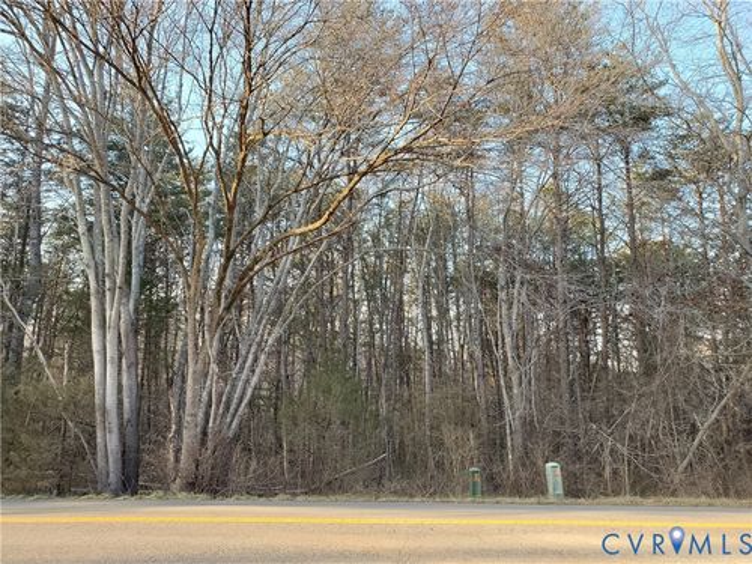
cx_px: 376
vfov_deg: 53.1
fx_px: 565
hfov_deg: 67.3
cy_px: 282
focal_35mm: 26
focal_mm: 4.3
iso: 50
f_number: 2.4
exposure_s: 1/158
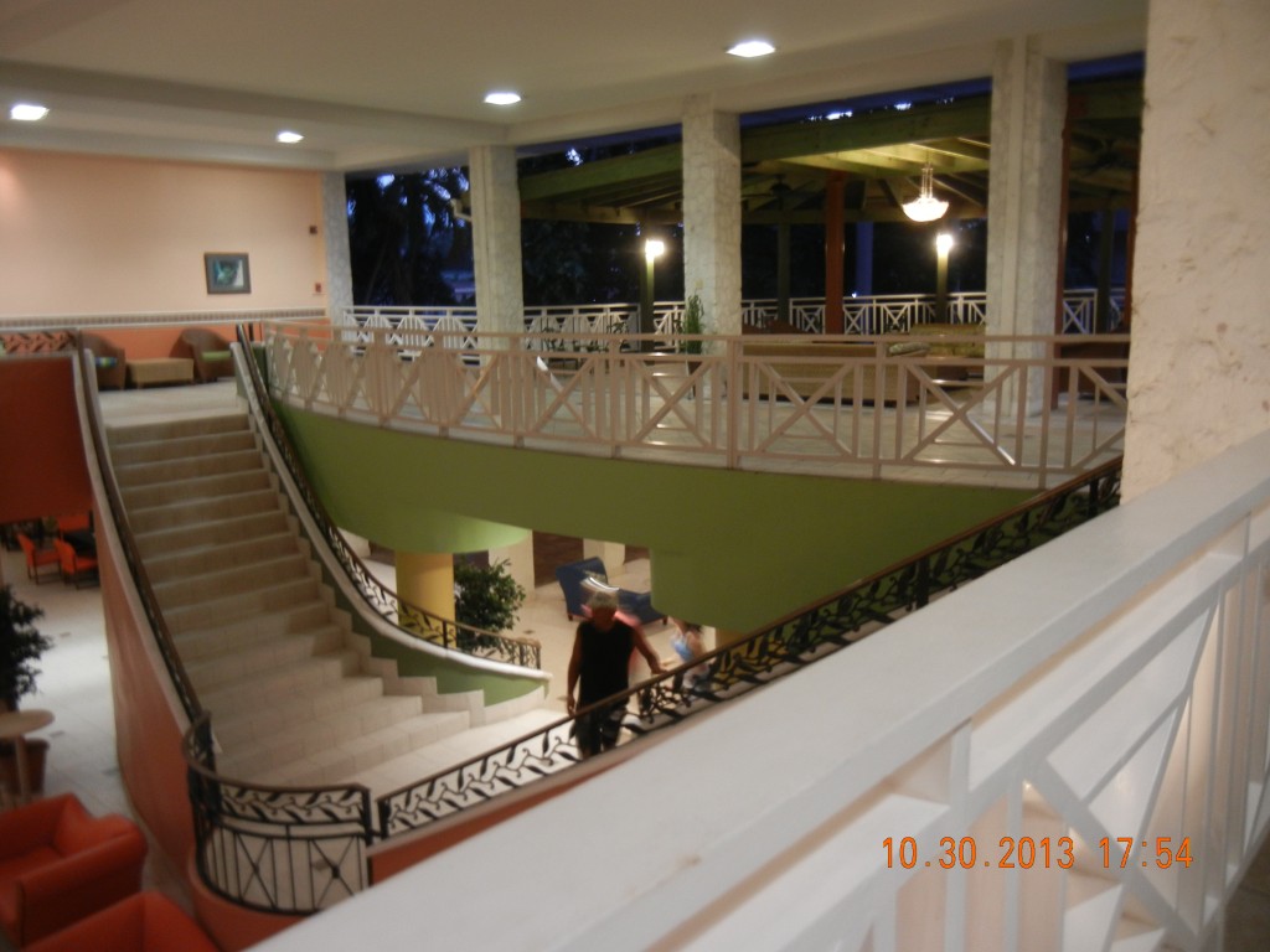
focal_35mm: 30
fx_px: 1101
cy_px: 476
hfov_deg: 60.0
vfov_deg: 46.8
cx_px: 635
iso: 200
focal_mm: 5.4
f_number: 3.5
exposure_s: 1/3
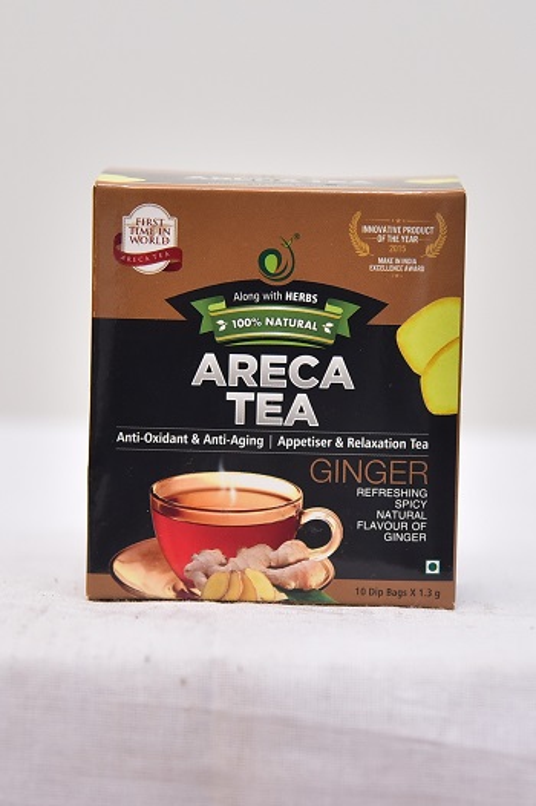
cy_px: 403
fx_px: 2057
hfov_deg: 14.8
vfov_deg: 22.2
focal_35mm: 92
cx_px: 268
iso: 1600
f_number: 4.5
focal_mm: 92
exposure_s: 1/125
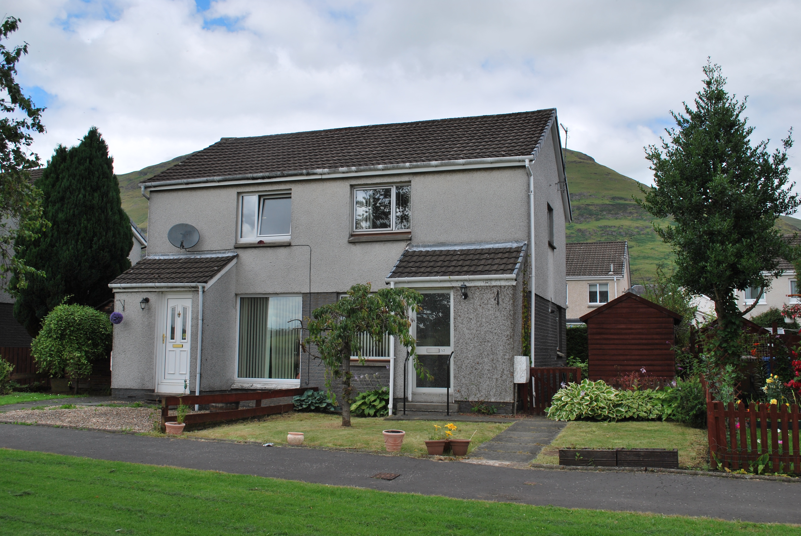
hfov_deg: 57.2
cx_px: 400
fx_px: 735
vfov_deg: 40.1
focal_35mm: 33
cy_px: 268
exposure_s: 1/250
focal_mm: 22
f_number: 8
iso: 100
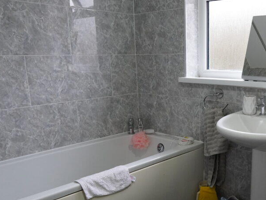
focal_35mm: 39
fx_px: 300
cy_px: 139
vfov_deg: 36.3
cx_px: 216
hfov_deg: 45.3
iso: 1600
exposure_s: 1/160
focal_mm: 16
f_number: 4
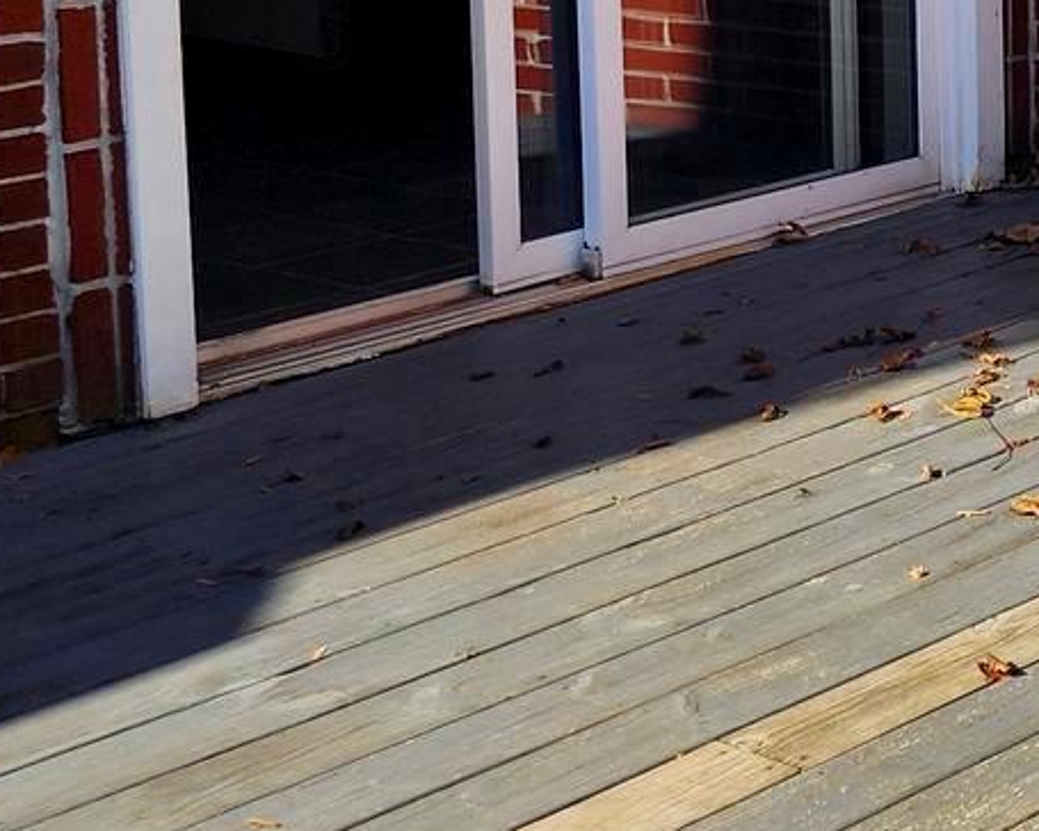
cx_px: 1210
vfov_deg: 15.0
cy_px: -2
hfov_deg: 18.1
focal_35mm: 101
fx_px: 3106
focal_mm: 6.4
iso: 12
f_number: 1.8
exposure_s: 1/1076
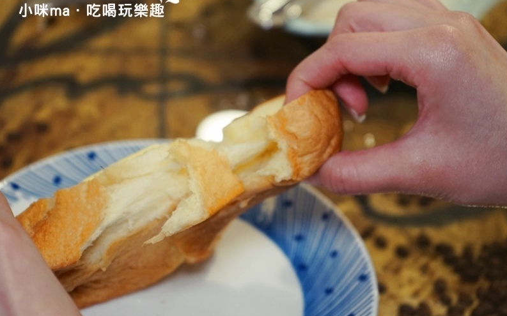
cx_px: 255
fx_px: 994
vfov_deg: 18.1
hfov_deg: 28.6
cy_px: 156
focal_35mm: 72
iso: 1600
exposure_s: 1/80
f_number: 5.6
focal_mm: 70
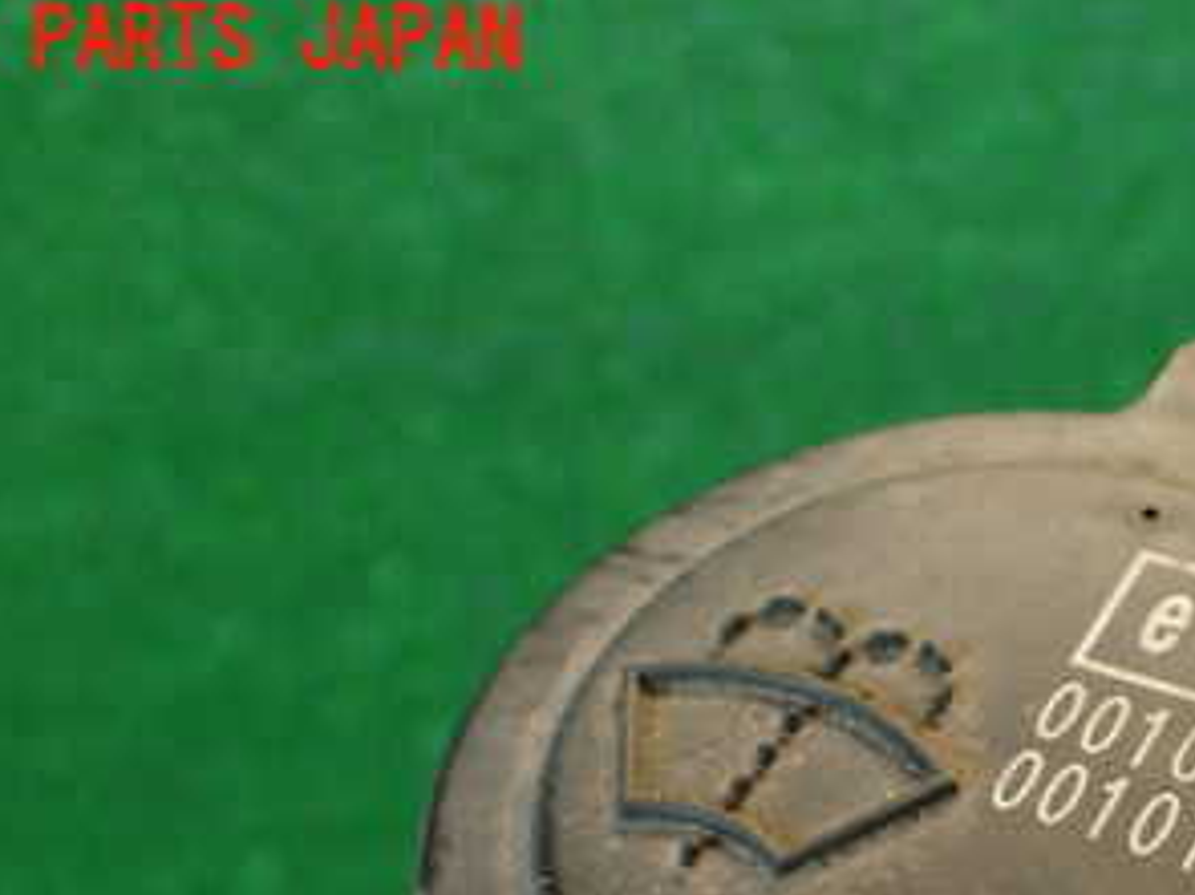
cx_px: 1001
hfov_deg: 30.7
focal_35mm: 61
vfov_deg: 23.0
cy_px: 903
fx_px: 2105
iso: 200
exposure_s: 1/60
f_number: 2.3
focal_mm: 5.4
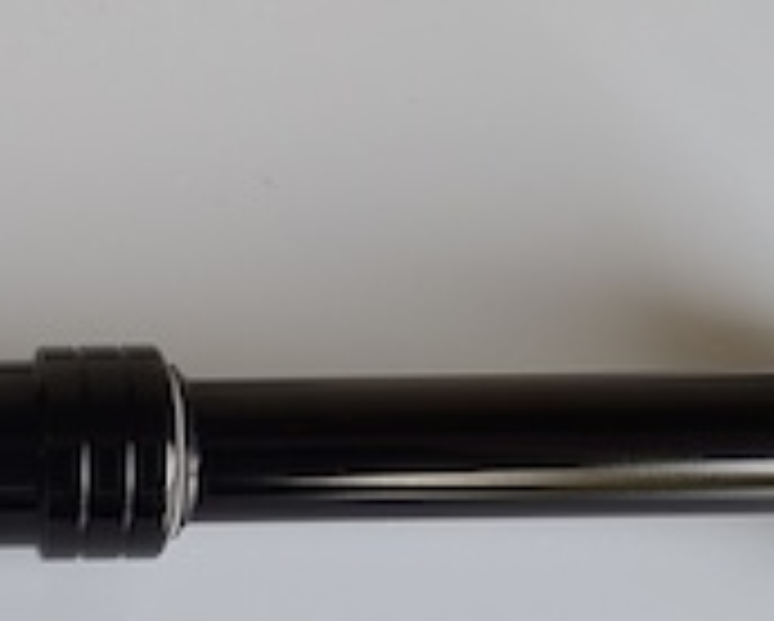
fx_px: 1353
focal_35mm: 59
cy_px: 482
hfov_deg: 28.9
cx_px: -81
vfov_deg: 25.5
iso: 80
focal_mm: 2.2
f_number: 2.2
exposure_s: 1/59
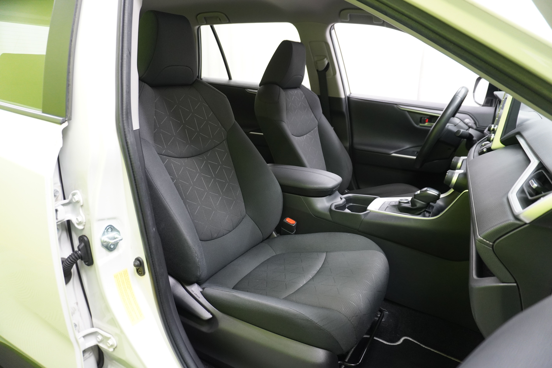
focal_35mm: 24
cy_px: 184
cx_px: 276
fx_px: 368
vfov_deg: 53.1
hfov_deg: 73.7
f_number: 3.5
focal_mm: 16
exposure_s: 1/30
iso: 1000
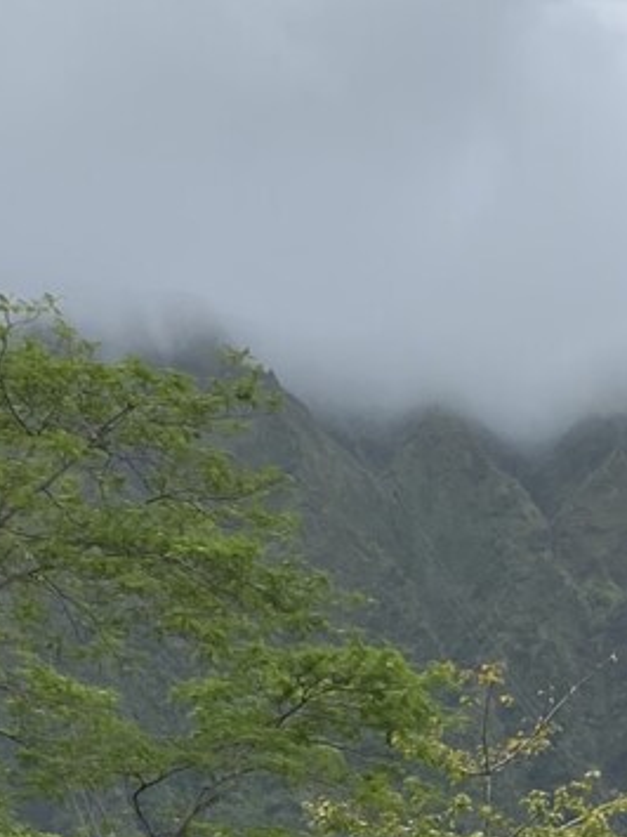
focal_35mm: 110
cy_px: 1200
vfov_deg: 16.5
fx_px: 2658
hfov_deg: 13.4
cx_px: 409
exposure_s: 1/2625
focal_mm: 4.25
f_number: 1.8
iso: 32
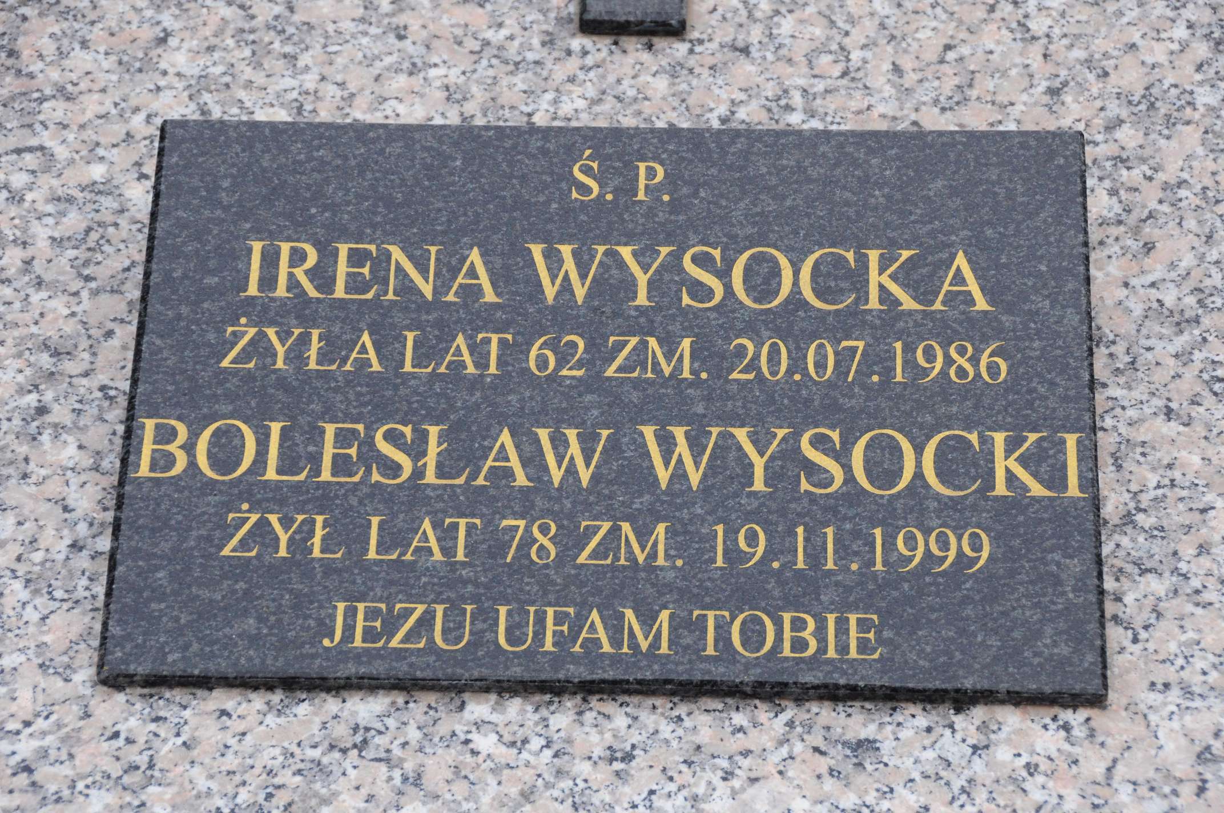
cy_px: 406
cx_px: 612
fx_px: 3820
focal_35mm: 112
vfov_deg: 12.1
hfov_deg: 18.2
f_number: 7.1
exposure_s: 1/640
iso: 500
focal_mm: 75
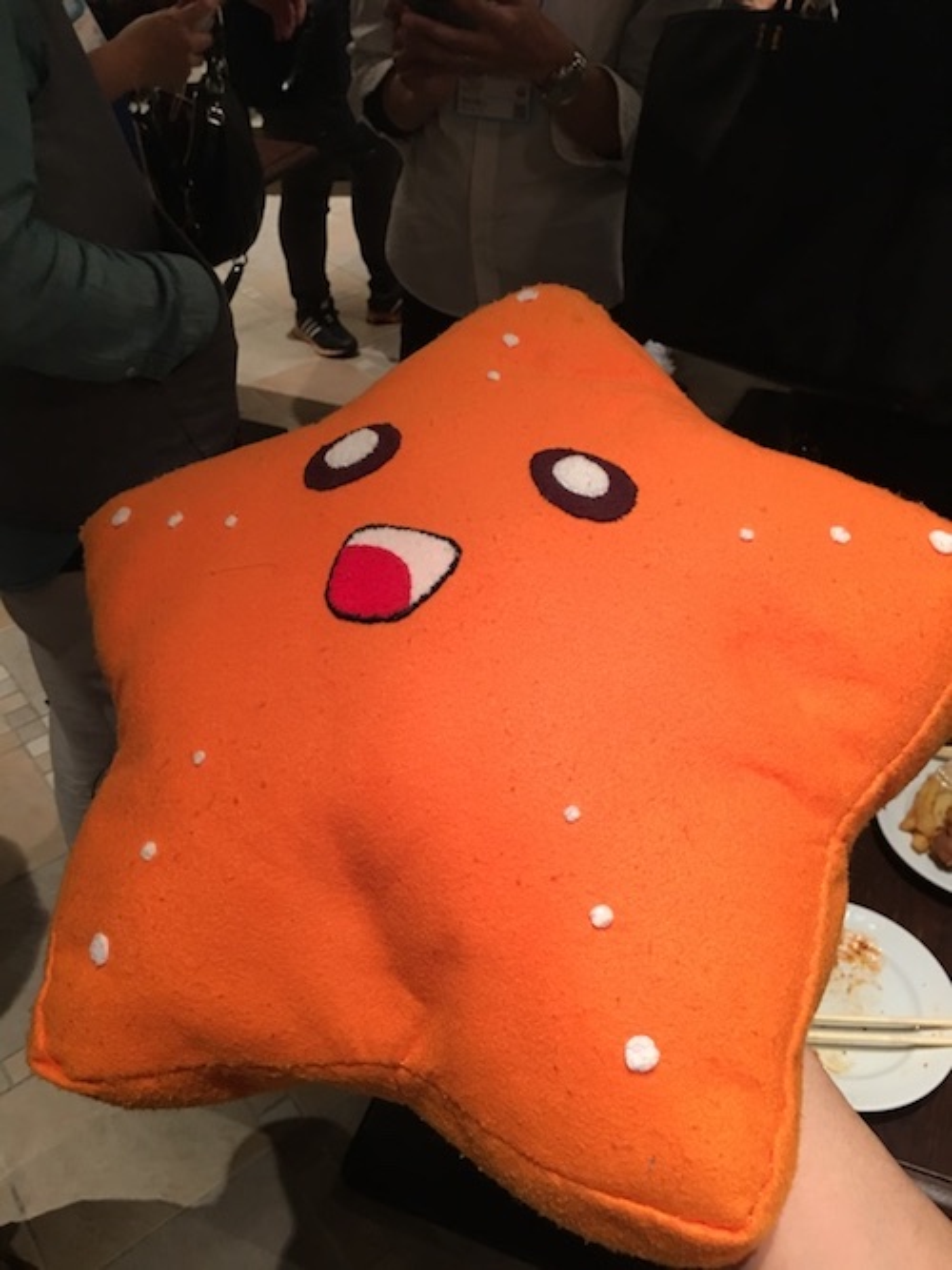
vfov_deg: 61.7
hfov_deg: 48.2
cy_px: 635
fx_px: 1064
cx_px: 476
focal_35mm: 29
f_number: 2.2
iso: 80
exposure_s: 1/15
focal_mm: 4.15
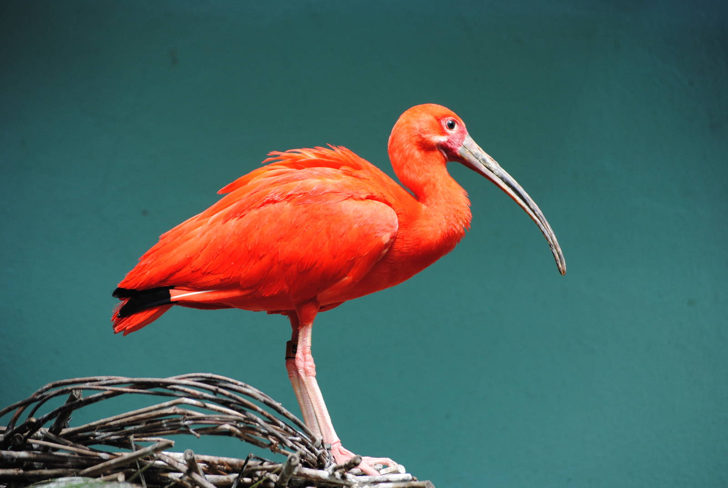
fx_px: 2612
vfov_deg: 10.7
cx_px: 364
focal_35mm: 129
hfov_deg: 15.9
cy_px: 244
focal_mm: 86
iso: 200
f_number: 5
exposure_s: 1/400
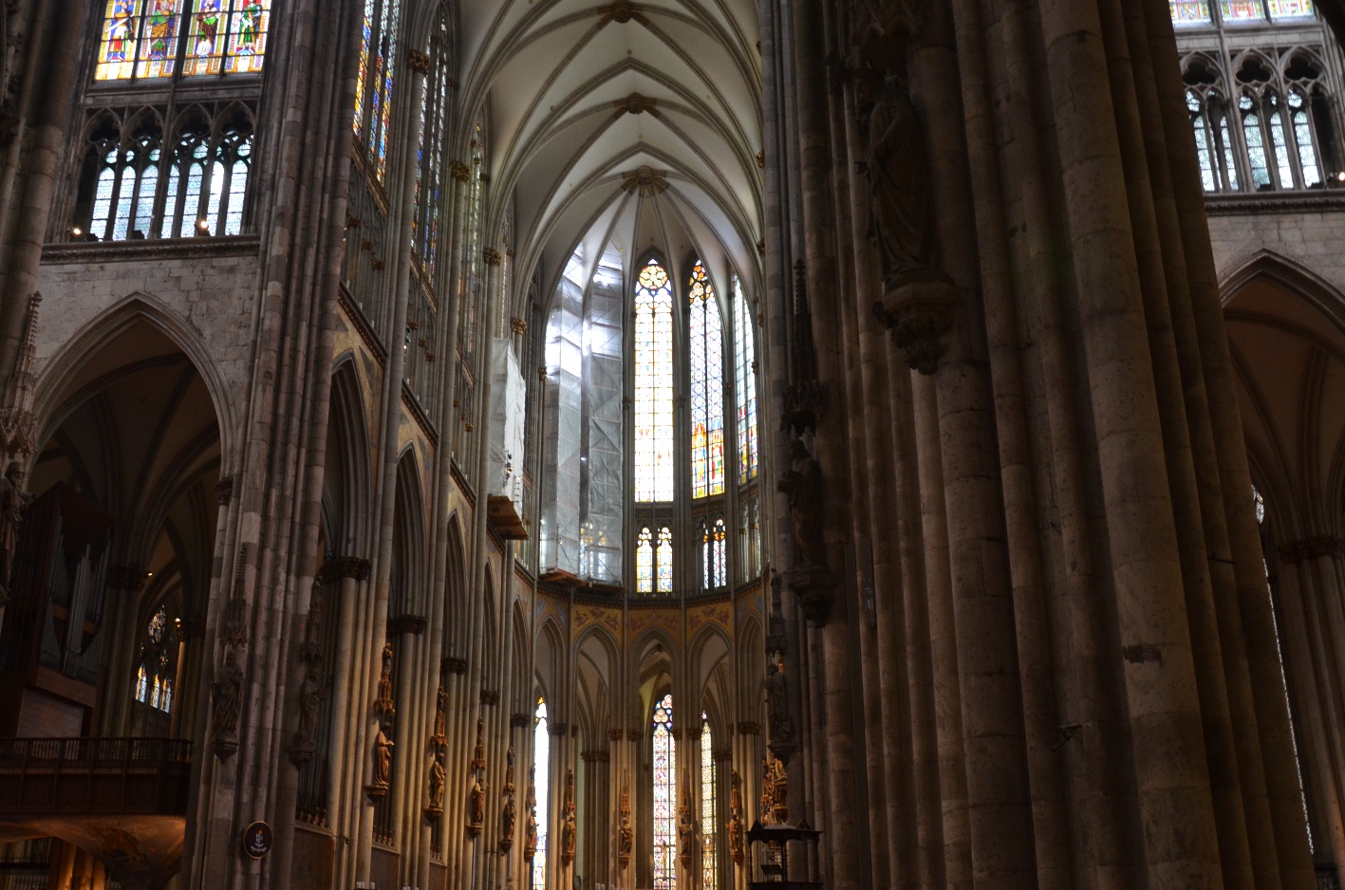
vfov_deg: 37.1
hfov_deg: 53.8
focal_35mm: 36
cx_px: 632
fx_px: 1326
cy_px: 483
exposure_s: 1/6
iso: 800
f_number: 5.6
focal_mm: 21
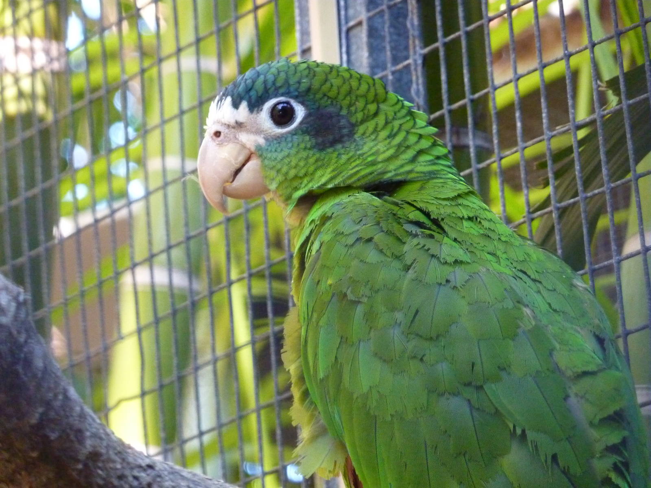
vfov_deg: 6.1
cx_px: 326
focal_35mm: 242
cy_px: 244
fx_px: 4551
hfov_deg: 8.2
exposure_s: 1/100
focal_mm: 39.7
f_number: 4.7
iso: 800
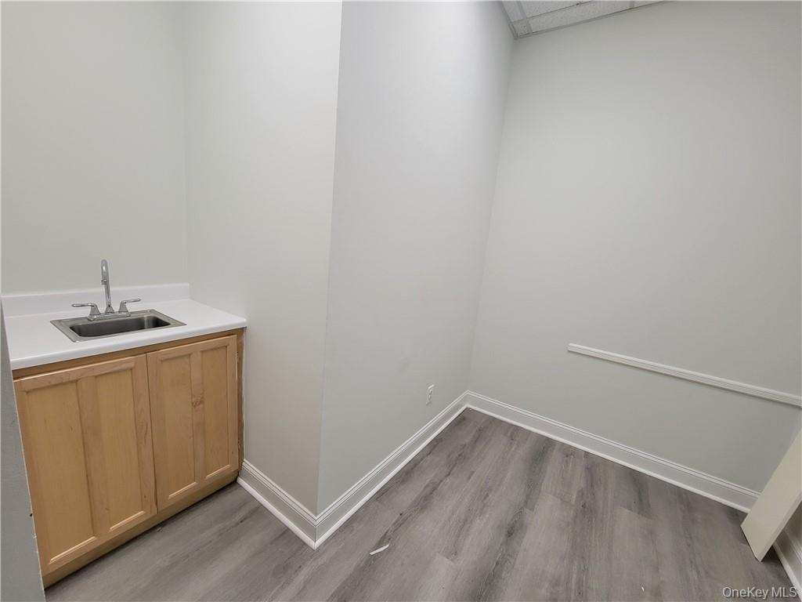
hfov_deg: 106.2
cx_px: 401
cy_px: 301
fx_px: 301
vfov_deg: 89.9
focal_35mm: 13
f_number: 2.2
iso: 200
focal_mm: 2.2
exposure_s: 1/60
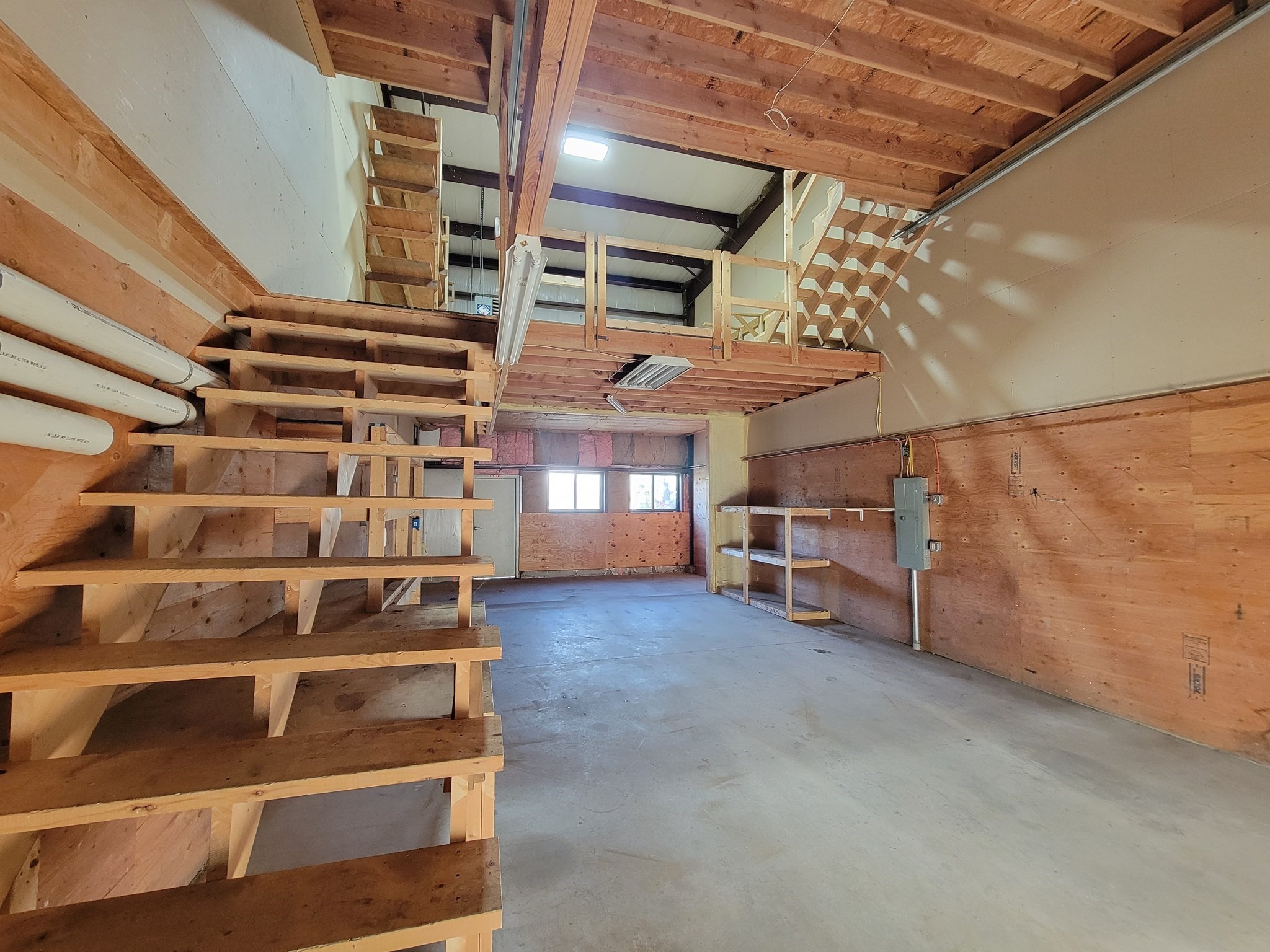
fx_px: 477
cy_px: 476
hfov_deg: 106.2
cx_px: 635
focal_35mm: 13
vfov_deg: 89.9
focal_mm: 2.2
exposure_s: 1/40
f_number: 2.2
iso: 320
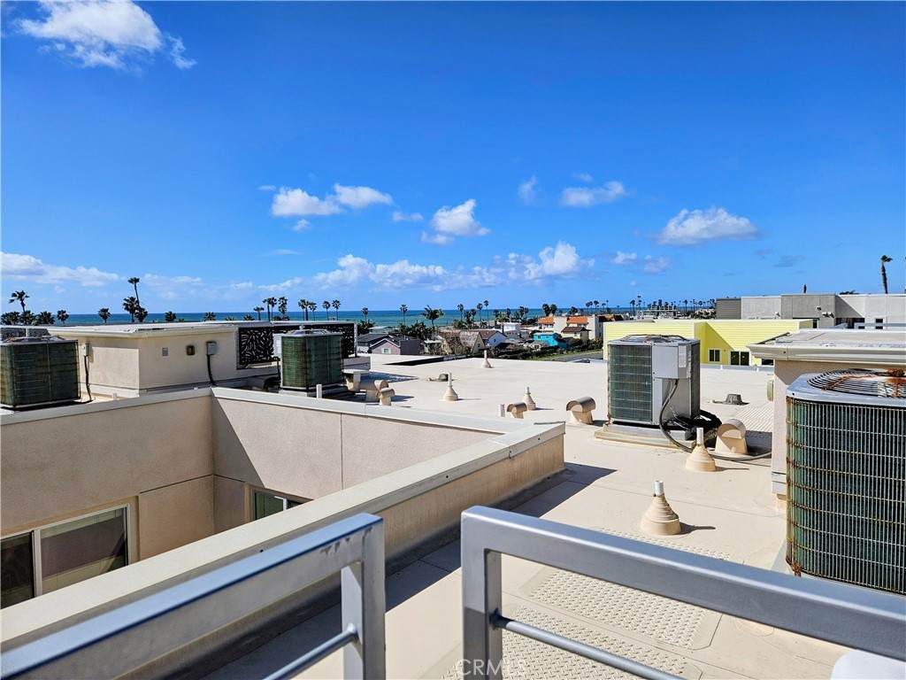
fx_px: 602
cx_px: 453
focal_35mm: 23
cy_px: 340
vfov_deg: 58.9
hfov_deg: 73.9
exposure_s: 1/4781
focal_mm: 5.4
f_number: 1.8
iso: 25
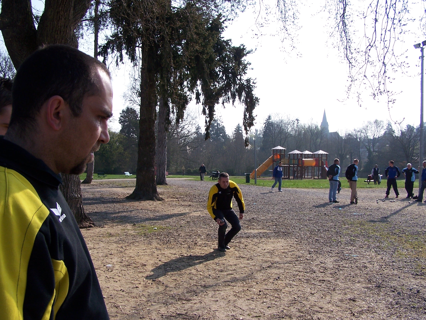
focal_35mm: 38
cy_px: 160
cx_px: 213
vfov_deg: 37.7
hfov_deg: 49.0
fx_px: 468
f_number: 4
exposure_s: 1/750
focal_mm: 6.3
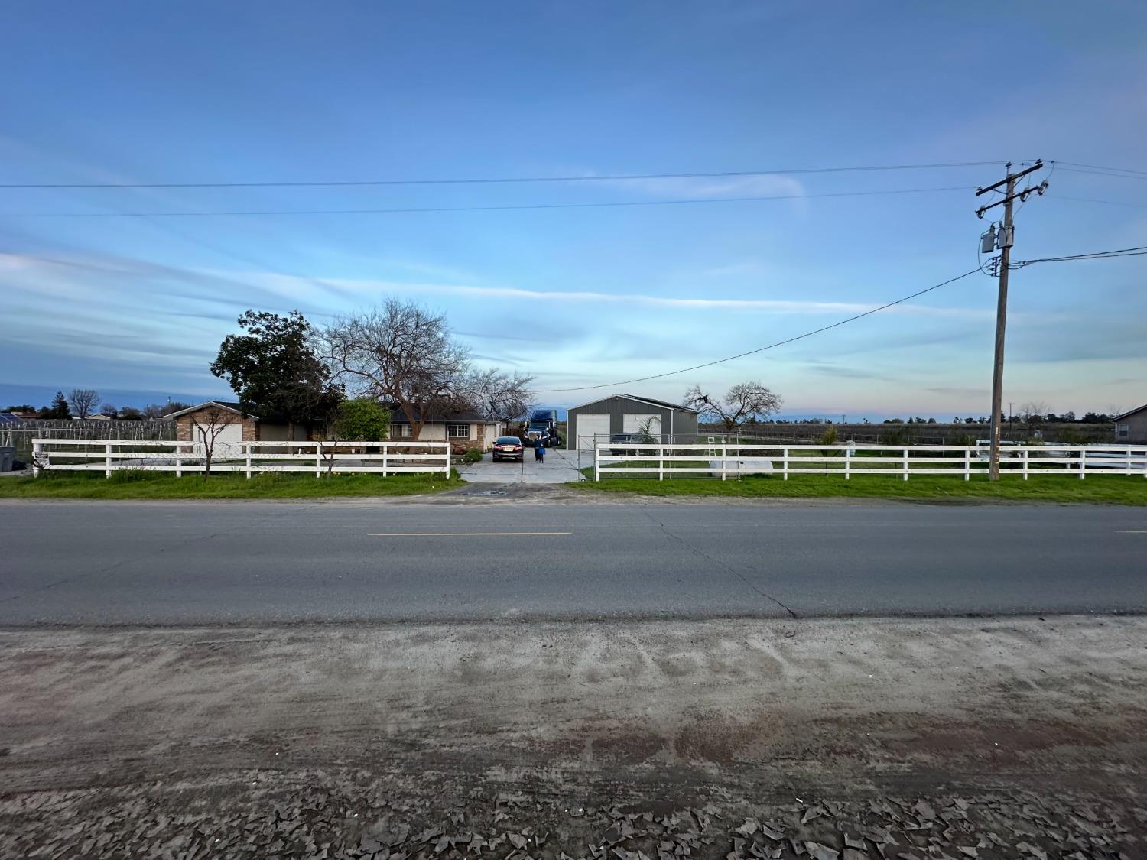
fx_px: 464
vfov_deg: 85.7
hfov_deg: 102.1
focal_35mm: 14
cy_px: 430
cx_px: 574
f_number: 2.2
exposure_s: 1/99
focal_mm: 2.22
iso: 160
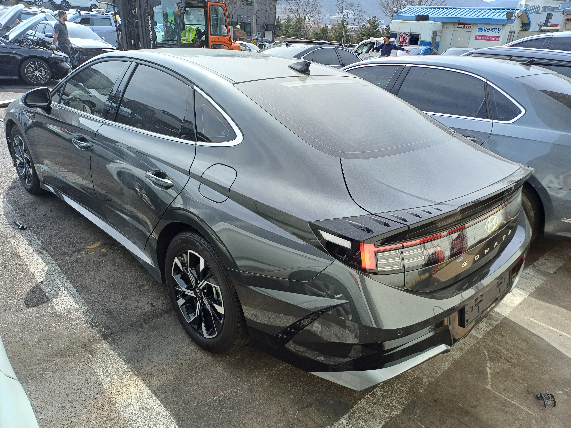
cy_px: 214
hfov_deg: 69.4
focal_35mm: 25
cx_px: 286
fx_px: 412
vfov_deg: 54.9
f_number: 1.8
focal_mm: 4.65
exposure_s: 1/630
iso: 50
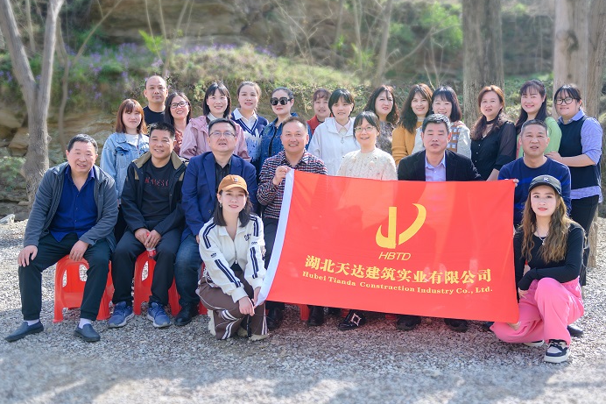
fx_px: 623
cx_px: 326
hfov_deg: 51.8
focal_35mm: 37
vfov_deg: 35.9
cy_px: 192
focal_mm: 32
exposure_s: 1/500
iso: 125
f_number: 2.8
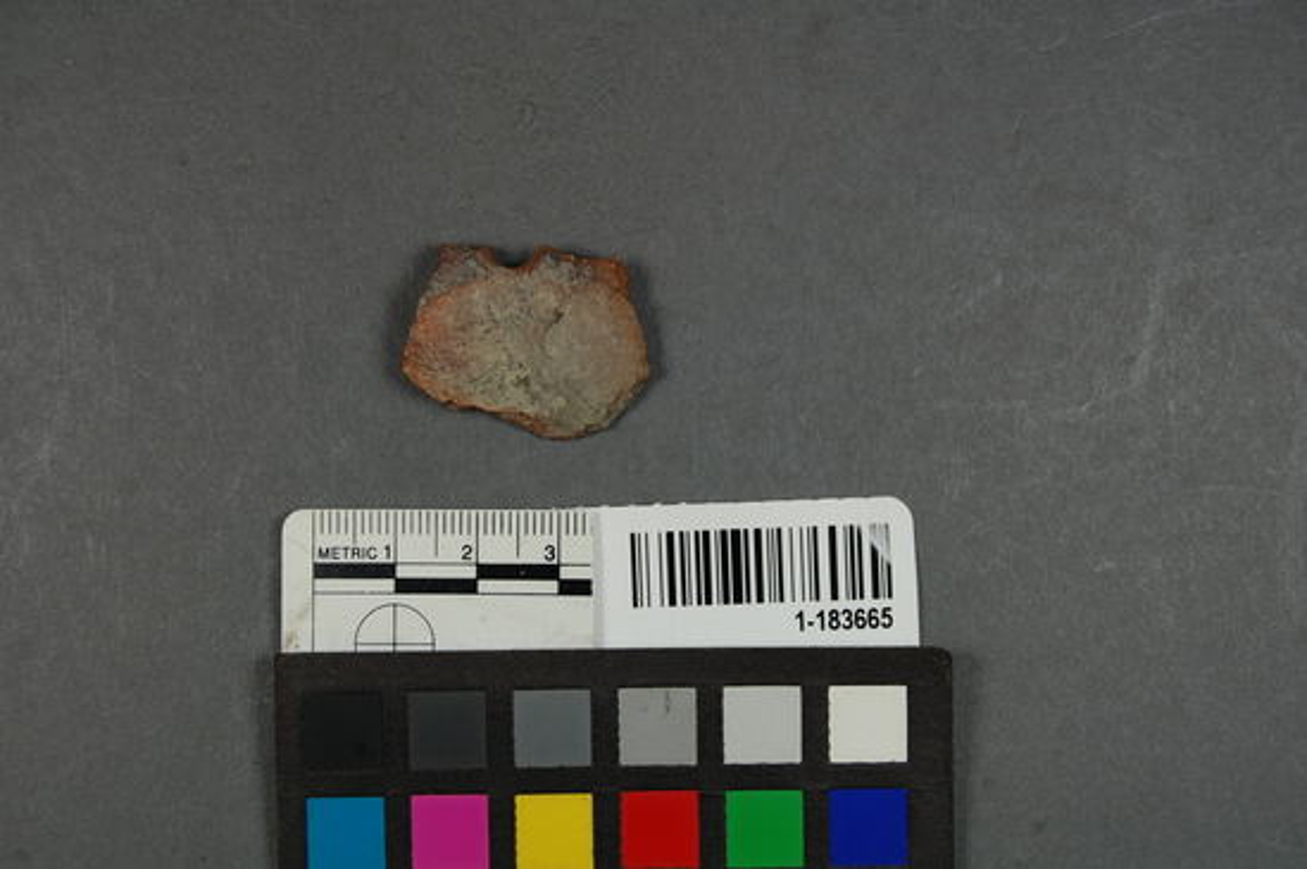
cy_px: 434
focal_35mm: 72
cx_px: 654
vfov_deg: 18.9
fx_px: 2612
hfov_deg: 28.1
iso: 200
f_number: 9
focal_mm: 48
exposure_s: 1/80
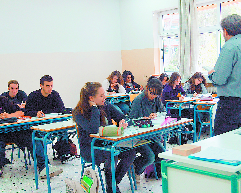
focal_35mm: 45
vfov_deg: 33.4
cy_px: 96
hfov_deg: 41.1
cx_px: 134
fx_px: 321
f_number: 4
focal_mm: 26
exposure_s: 1/60
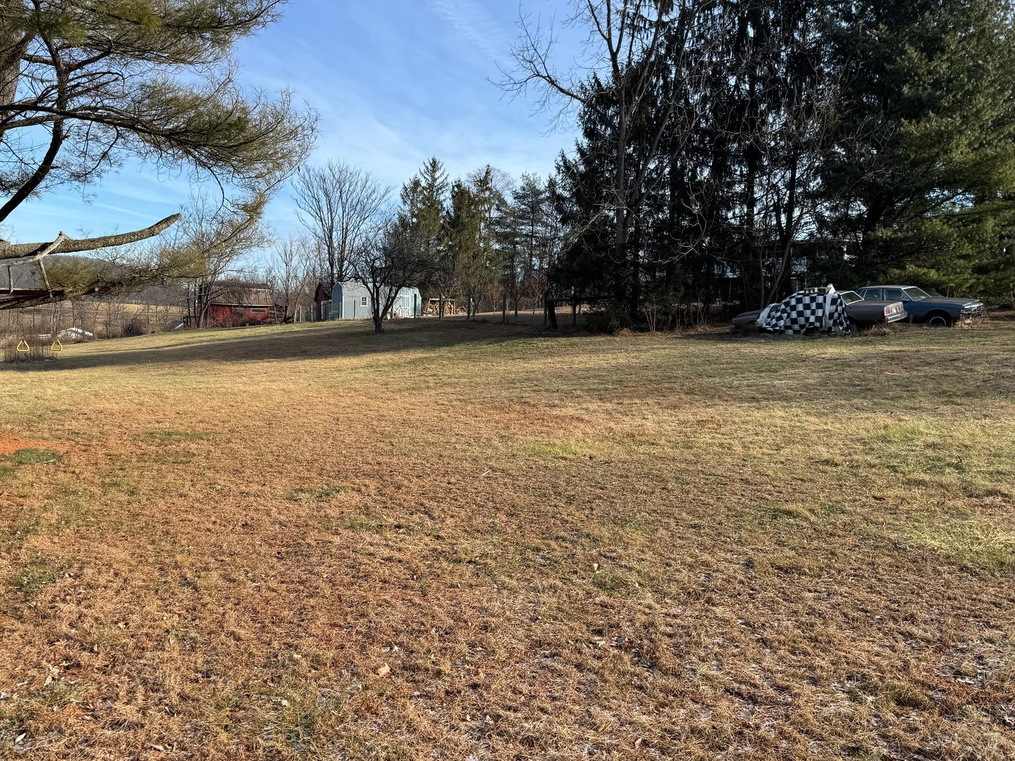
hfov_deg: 57.8
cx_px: 401
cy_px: 380
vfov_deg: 45.4
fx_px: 909
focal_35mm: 31
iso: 80
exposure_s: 1/2252
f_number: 1.78
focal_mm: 6.76
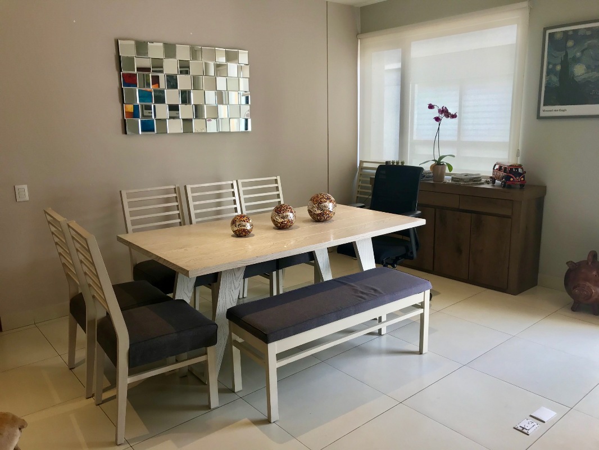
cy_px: 225
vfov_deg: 49.8
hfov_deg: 63.4
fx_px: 485
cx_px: 300
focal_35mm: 28
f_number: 1.8
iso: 25
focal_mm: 3.99
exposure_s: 1/60
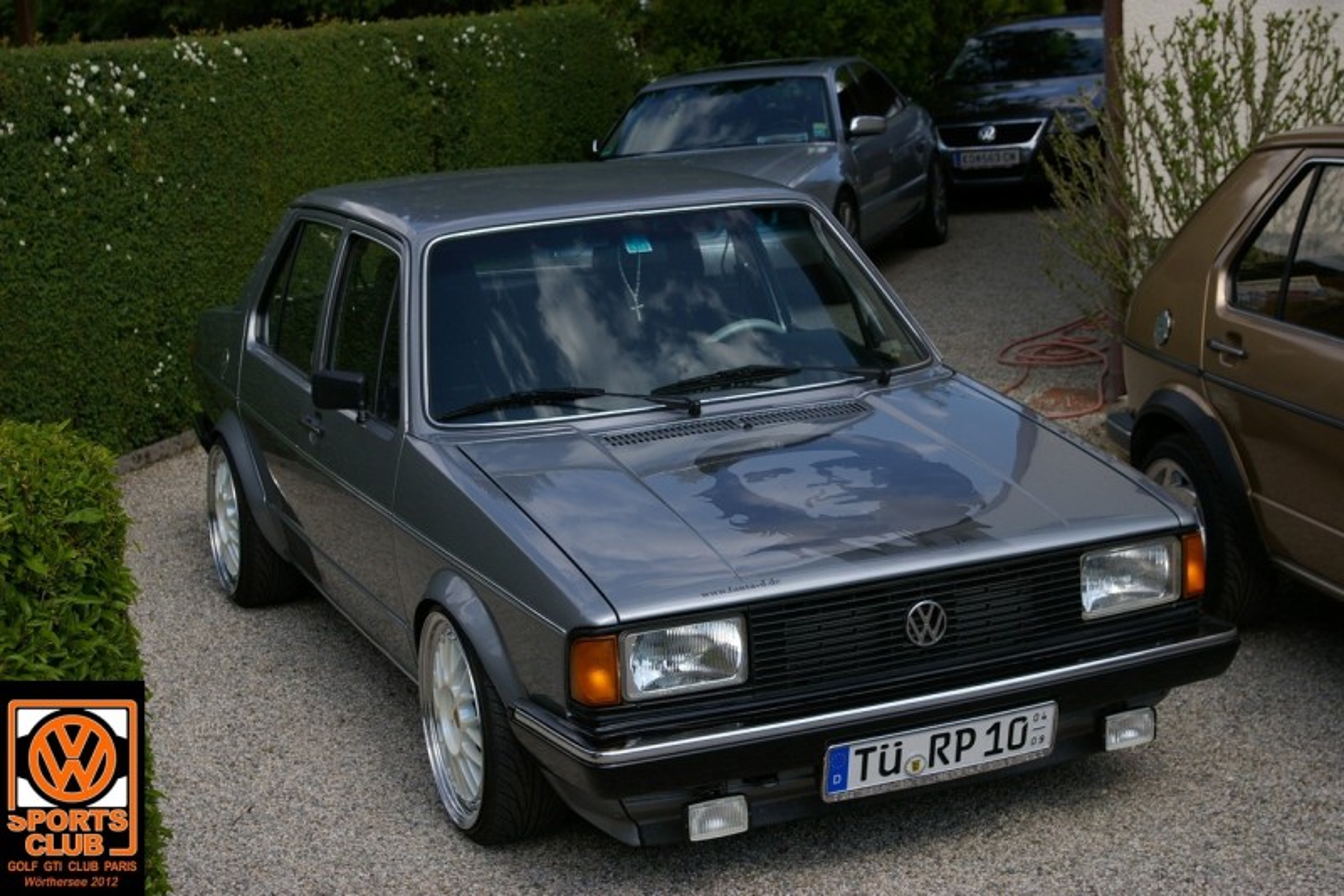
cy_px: 448
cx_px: 672
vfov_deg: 22.6
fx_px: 2239
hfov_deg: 33.4
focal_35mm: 60
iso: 200
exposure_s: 1/500
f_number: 6.7
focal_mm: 40
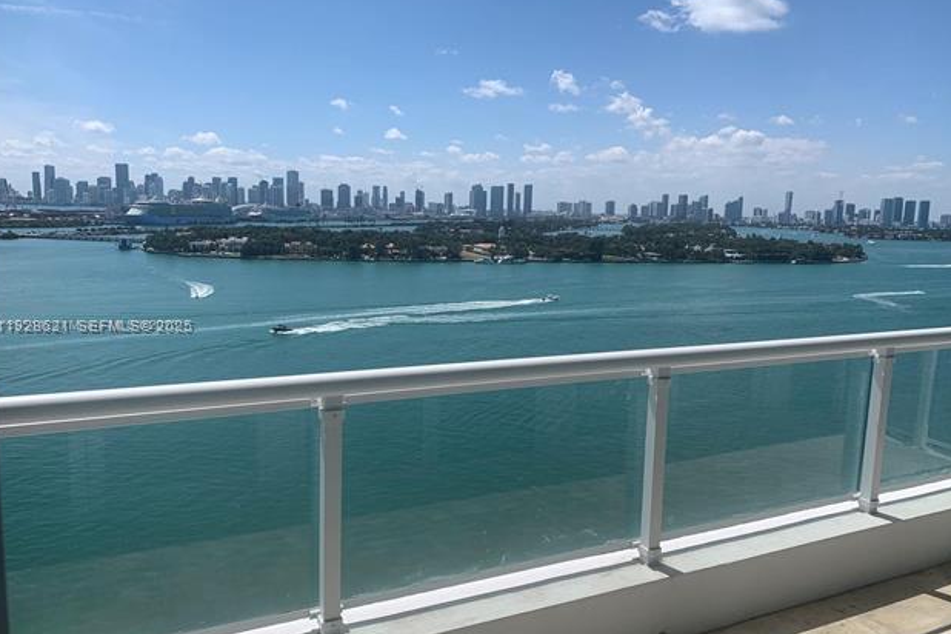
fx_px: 740
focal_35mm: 28
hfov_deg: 65.5
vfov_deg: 46.4
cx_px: 474
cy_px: 326
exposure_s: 1/4464
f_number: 1.8
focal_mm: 4.25
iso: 25
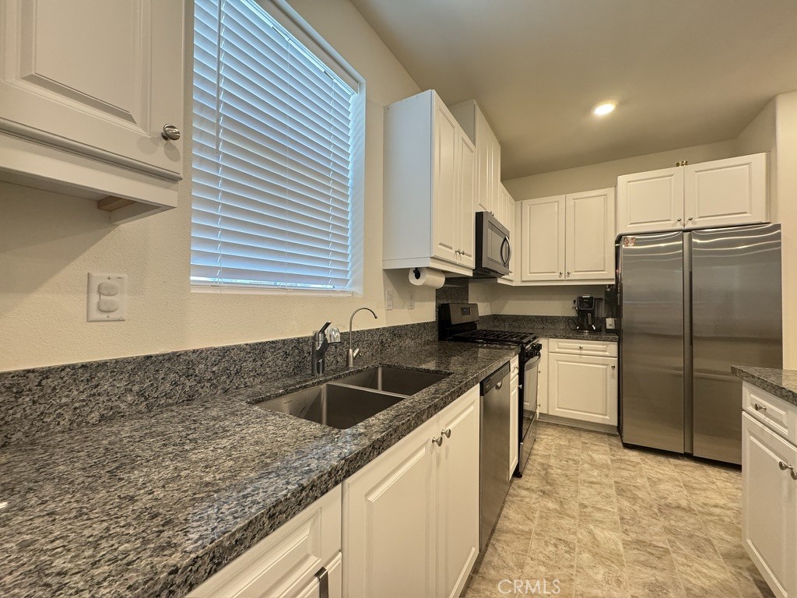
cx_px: 398
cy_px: 299
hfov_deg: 102.1
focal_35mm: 14
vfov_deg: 85.7
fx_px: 322
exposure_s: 1/120
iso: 320
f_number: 2.2
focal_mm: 2.22
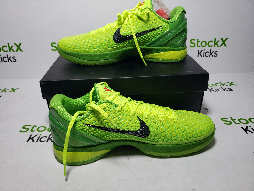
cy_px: 96
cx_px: 127
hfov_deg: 67.3
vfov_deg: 53.1
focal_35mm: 26
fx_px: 191
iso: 50
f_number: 1.5
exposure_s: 1/509
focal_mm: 4.3
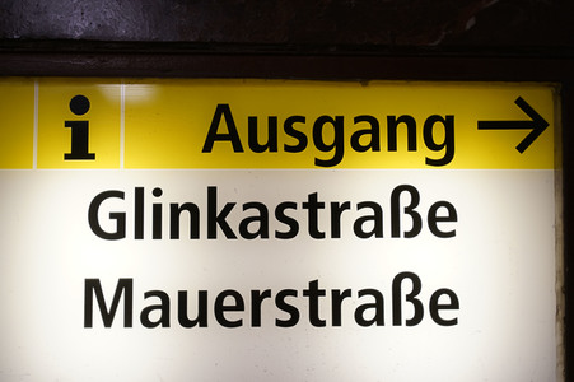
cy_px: 191
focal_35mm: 68
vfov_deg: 20.0
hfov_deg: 29.7
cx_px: 287
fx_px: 1083
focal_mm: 68
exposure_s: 1/200
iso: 640
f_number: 2.8
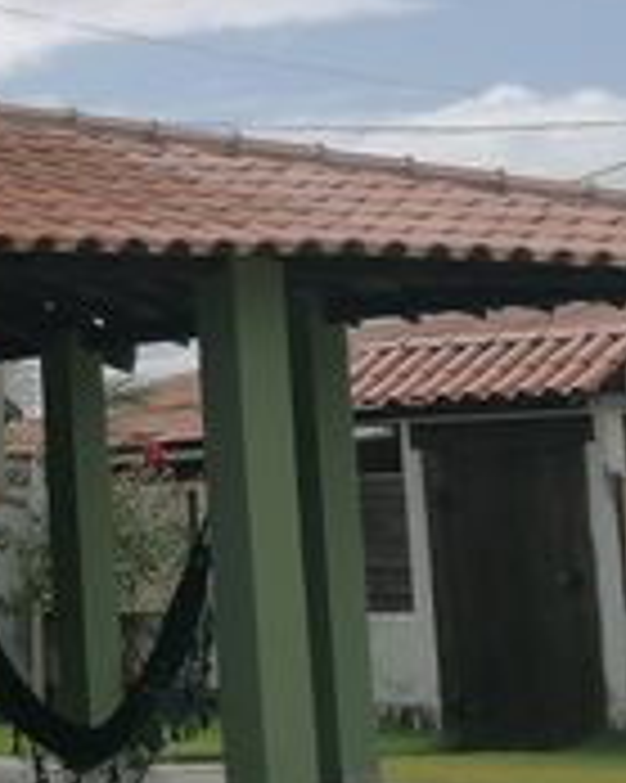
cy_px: 194
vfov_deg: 13.3
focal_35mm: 145
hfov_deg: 9.8
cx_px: -662
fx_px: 3361
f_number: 1.8
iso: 50
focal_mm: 4.75
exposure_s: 1/2222
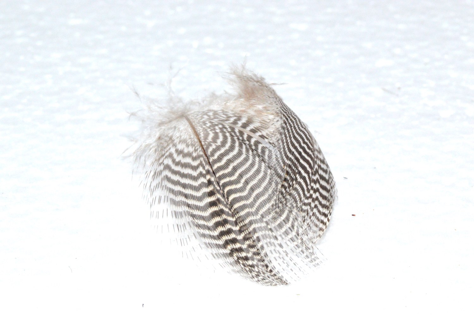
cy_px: 158
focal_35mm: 135
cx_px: 237
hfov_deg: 15.2
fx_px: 1776
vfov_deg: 10.1
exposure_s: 1/200
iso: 1600
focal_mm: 90
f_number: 29
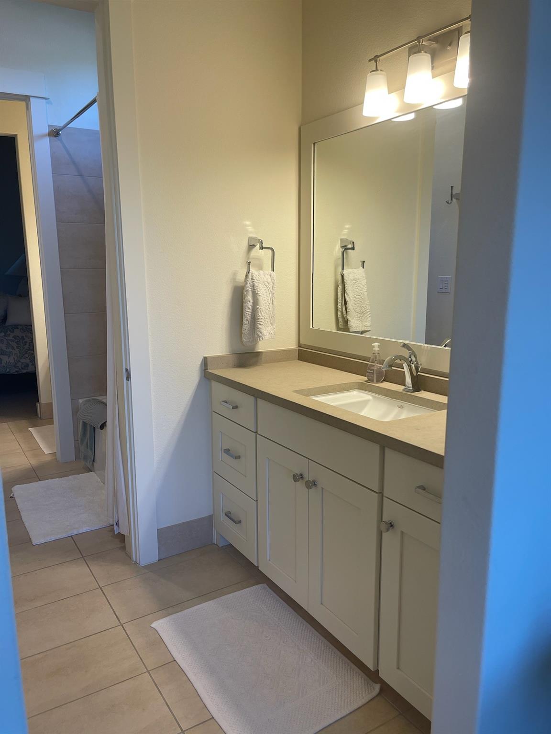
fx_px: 552
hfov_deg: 53.1
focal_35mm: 26
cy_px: 367
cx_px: 276
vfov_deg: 67.3
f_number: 1.6
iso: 64
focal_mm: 5.1
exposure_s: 1/117
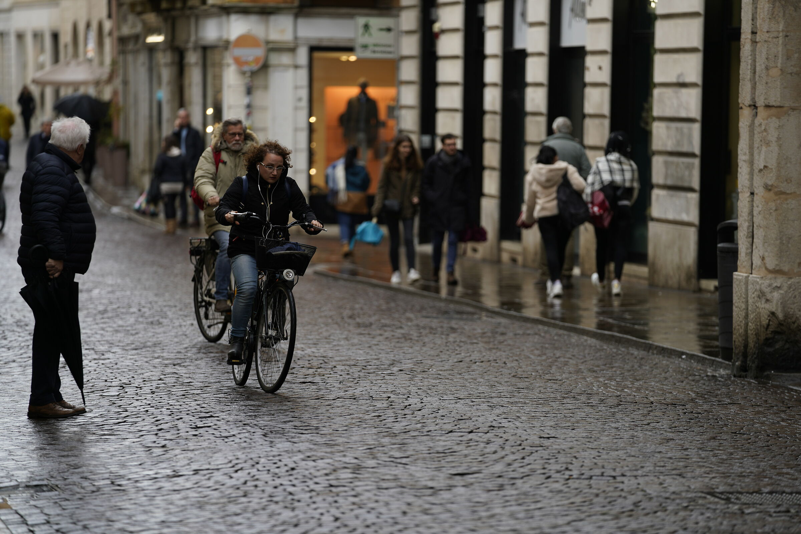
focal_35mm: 200
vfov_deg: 6.9
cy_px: 267
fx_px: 4450
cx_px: 400
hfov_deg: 10.3
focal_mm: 200
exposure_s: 1/250
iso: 200
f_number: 2.8
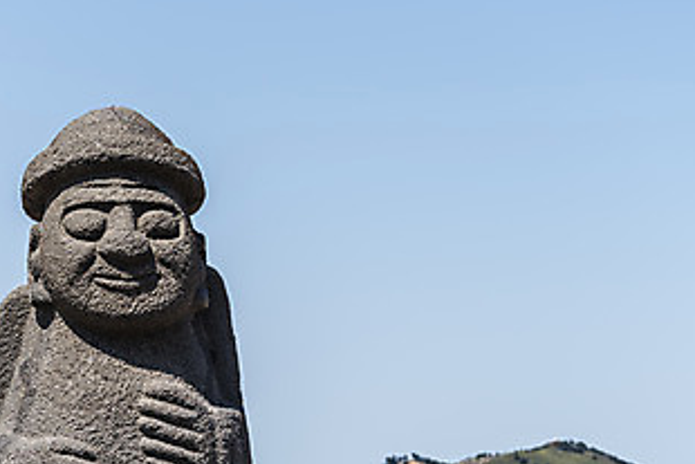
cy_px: 397
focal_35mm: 87
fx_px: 1680
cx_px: 252
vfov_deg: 15.6
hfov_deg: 23.3
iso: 100
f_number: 4
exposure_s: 1/1600
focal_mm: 45
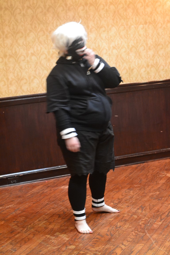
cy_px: 128
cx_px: 85
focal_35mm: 82
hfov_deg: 16.6
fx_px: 584
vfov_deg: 24.6
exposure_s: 1/8
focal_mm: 55
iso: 3200
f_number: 5.6
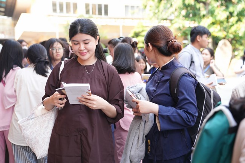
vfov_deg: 29.8
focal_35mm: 45
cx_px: 122
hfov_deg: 43.6
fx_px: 306
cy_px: 82
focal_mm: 45
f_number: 2.8
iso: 400
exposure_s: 1/320
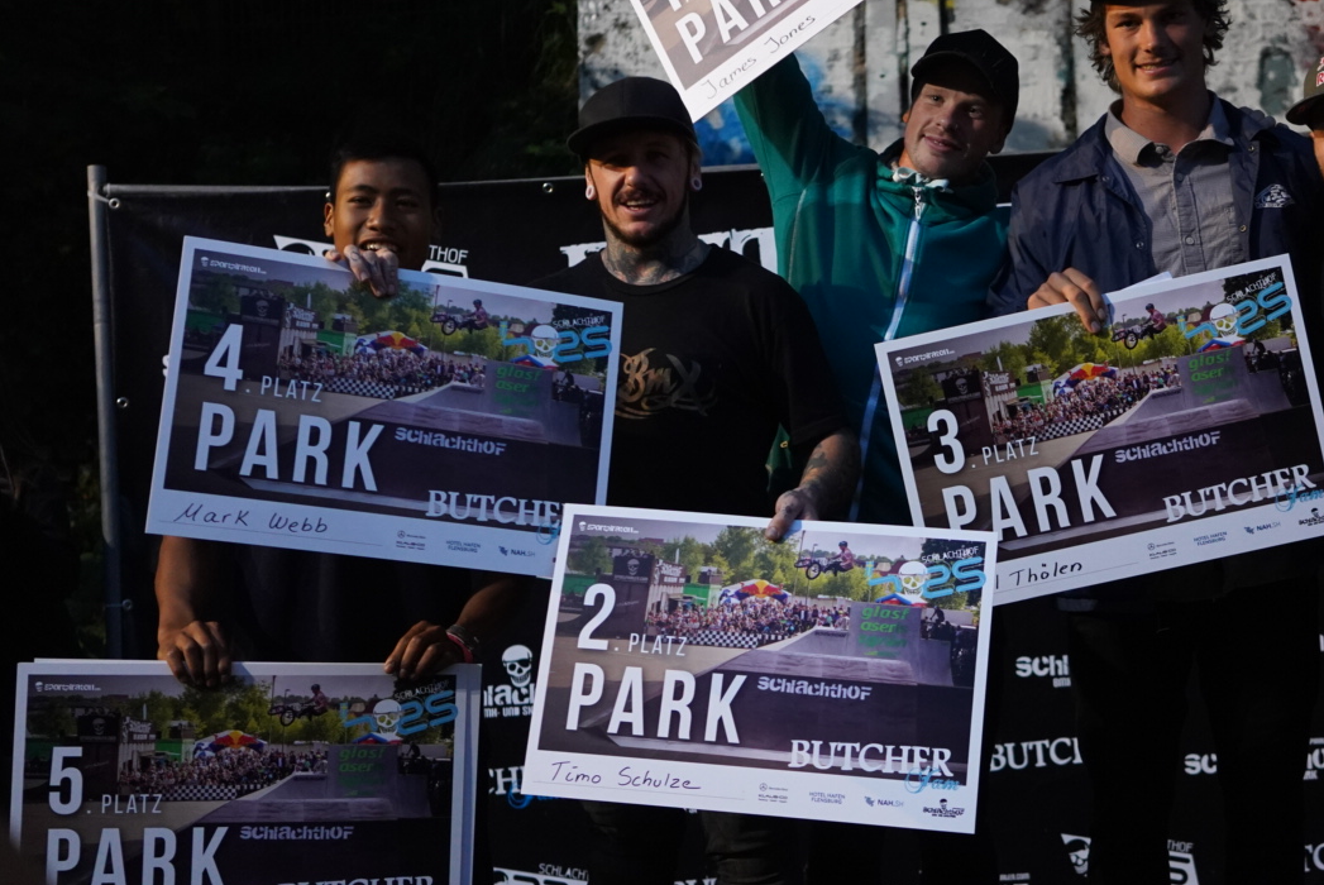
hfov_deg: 36.6
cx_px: 849
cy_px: 381
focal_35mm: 54
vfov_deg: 25.1
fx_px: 1988
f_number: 2.8
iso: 3200
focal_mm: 35
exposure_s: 1/100
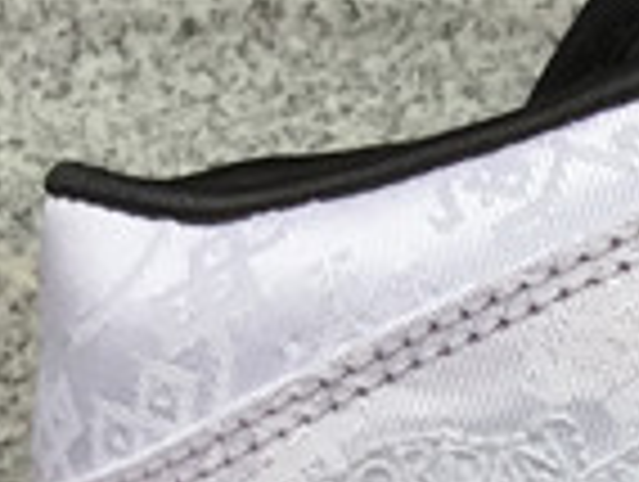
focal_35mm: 196
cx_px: 1300
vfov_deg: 7.1
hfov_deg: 9.4
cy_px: 1182
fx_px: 3624
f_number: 2.4
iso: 25
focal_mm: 3.3
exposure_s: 1/100
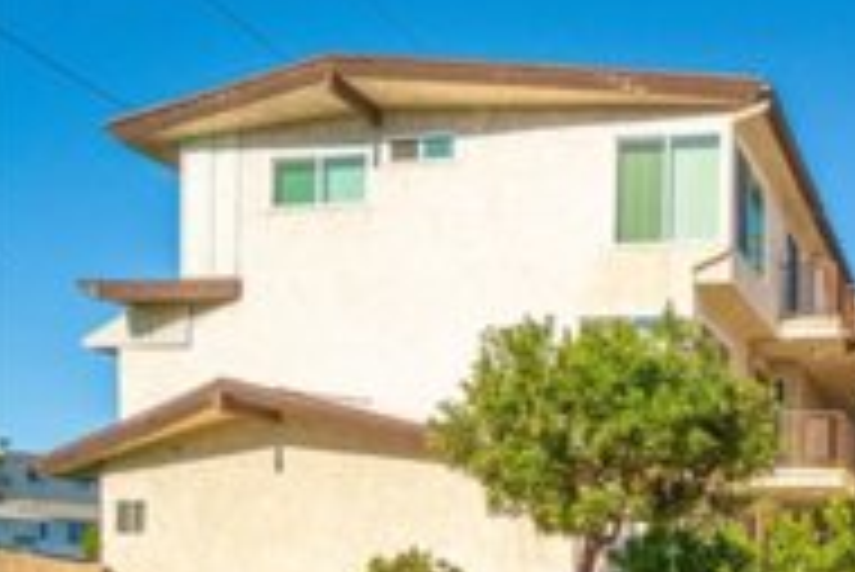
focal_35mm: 32
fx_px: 761
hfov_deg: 46.6
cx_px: 896
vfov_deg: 37.4
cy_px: 554
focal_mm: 10
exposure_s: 1/1250
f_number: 7.1
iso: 320
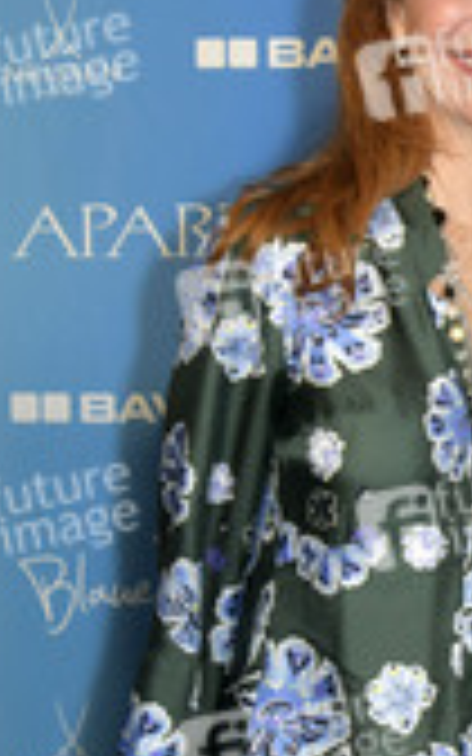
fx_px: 2140
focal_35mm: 104
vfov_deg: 20.0
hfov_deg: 11.8
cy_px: 405
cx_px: 802
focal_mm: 38
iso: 2000
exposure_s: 1/200
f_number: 6.3
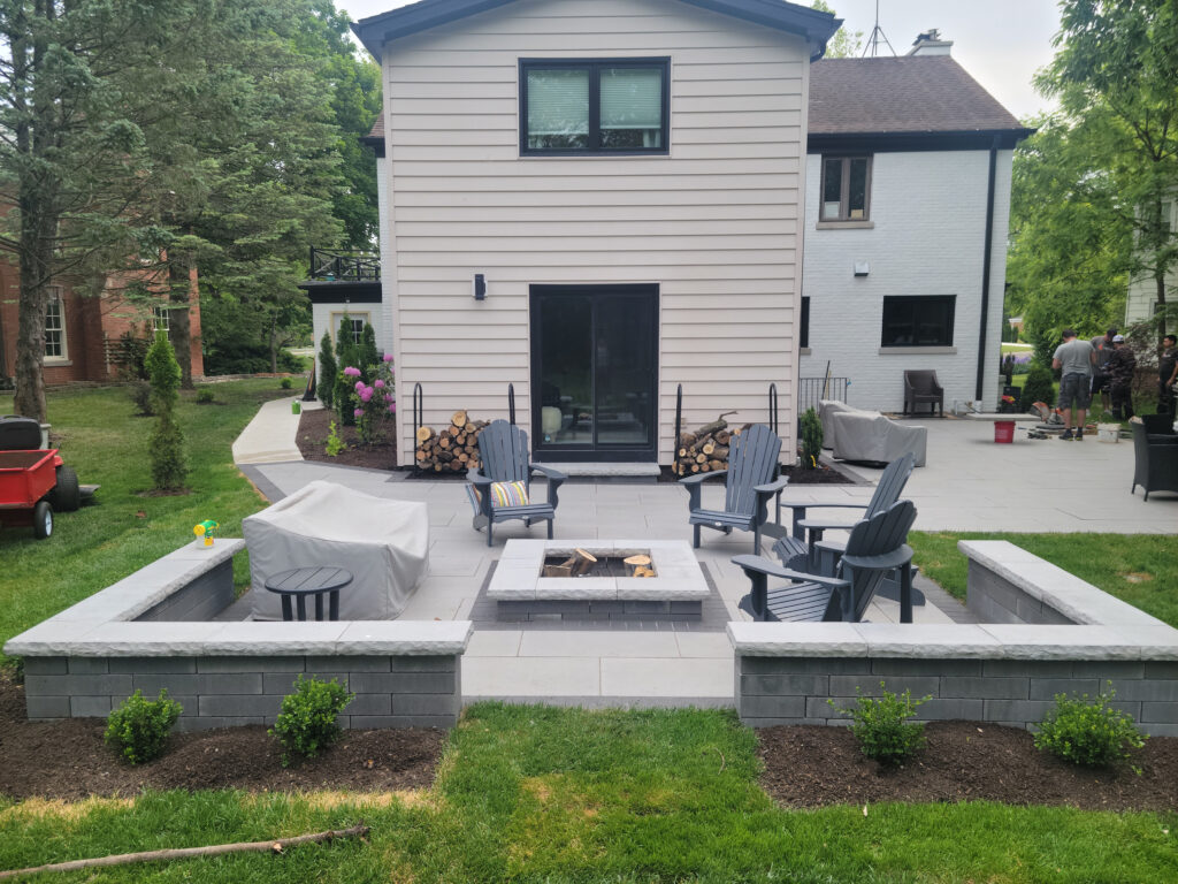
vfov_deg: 49.7
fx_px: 953
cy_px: 442
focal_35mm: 28
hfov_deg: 63.4
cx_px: 589
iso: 25
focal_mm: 5.9
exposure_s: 1/140
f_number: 2
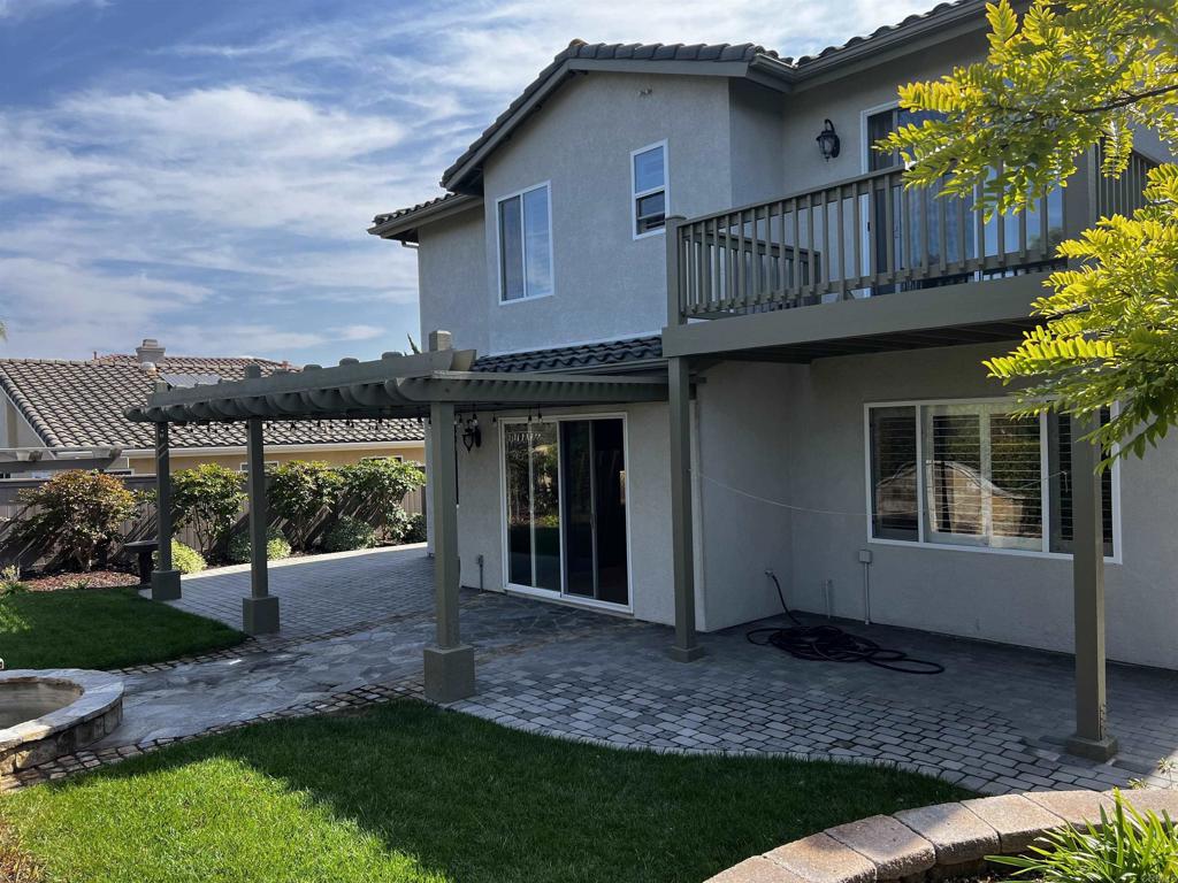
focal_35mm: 26
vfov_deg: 53.1
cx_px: 589
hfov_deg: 67.3
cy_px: 442
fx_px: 885
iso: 50
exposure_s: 1/1553
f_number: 1.5
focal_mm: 5.7
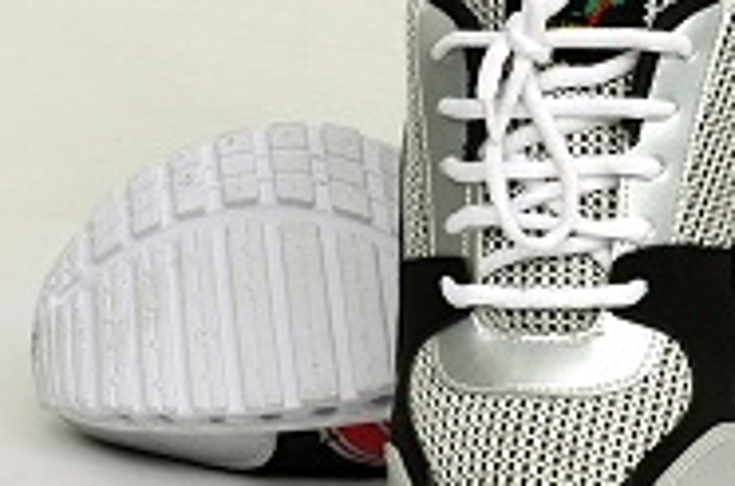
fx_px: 3808
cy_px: 215
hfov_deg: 11.0
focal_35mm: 187
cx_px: 533
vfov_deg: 7.3
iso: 400
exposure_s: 1/160
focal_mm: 58
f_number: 25
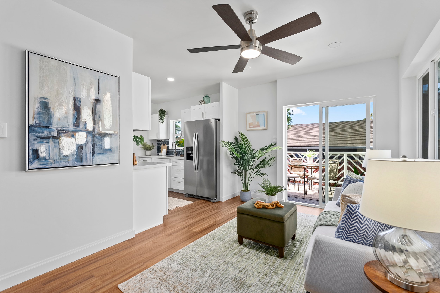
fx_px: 196
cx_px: 220
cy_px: 146
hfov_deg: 96.7
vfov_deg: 73.8
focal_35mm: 16
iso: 320
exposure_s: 1/20
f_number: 7.1
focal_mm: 16
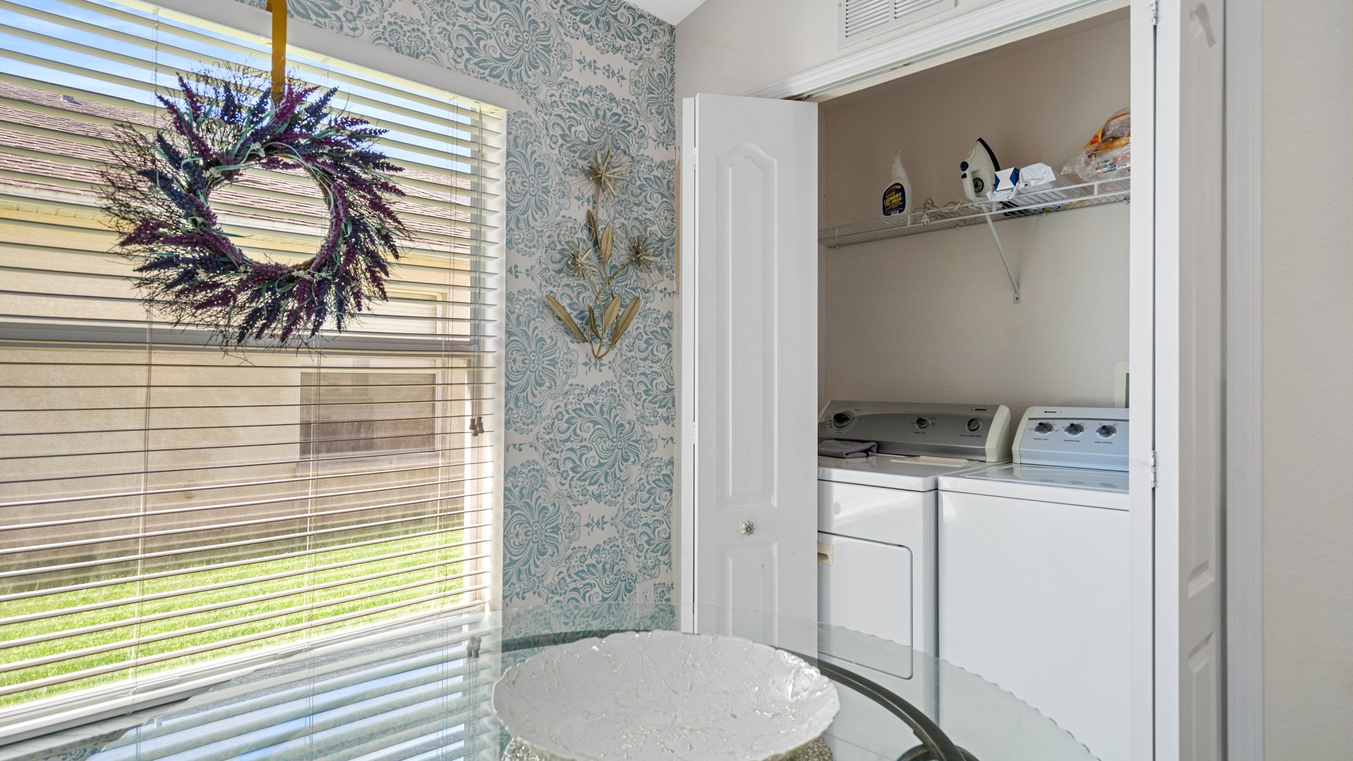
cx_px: 678
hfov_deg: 86.6
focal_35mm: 20
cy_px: 413
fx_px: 717
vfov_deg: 55.8
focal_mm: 19
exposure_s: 1/20
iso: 320
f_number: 8
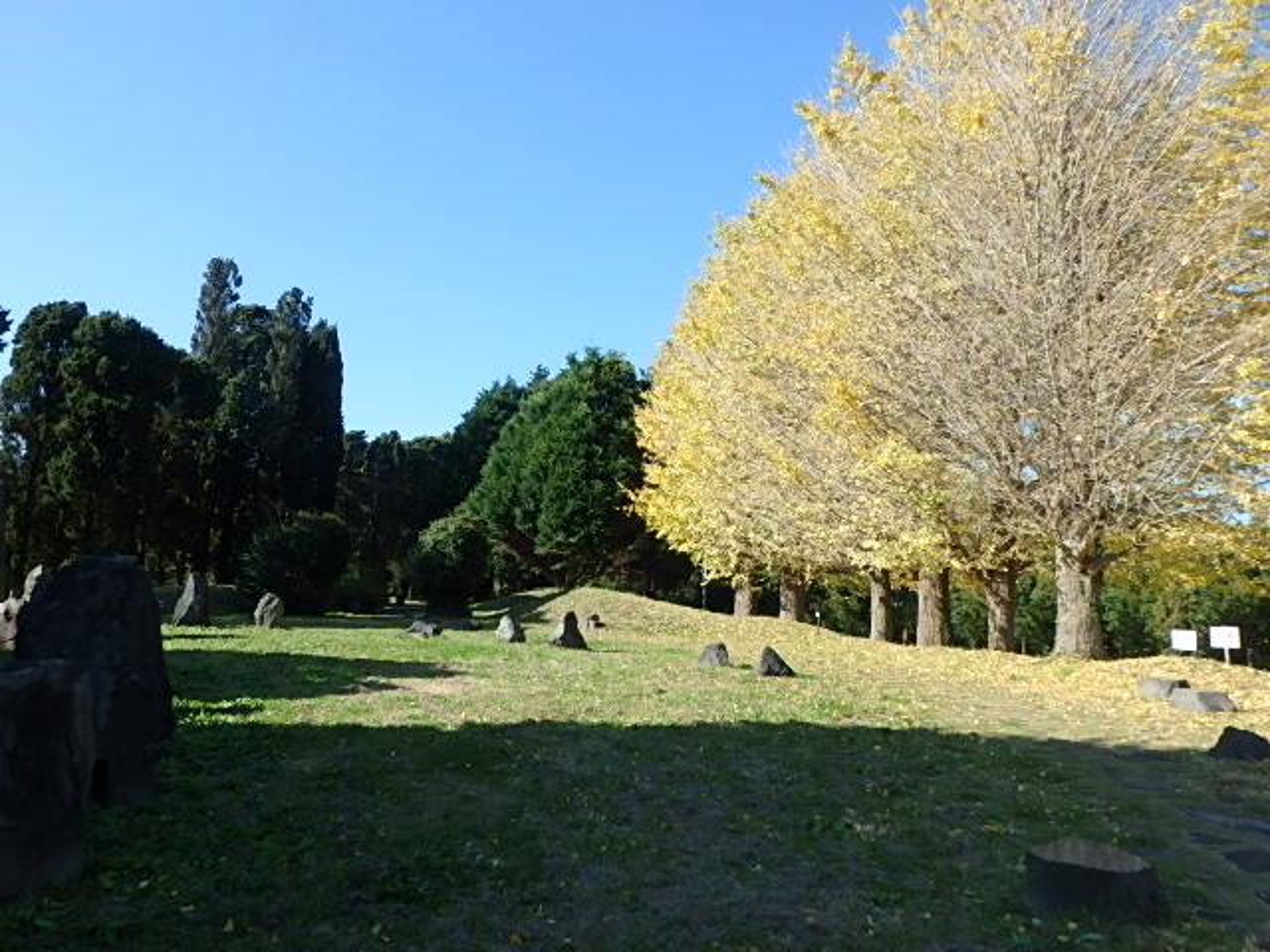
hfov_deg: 67.3
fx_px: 954
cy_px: 476
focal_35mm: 26
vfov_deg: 53.1
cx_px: 635
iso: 125
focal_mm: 4.7
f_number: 4.3
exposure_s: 1/500
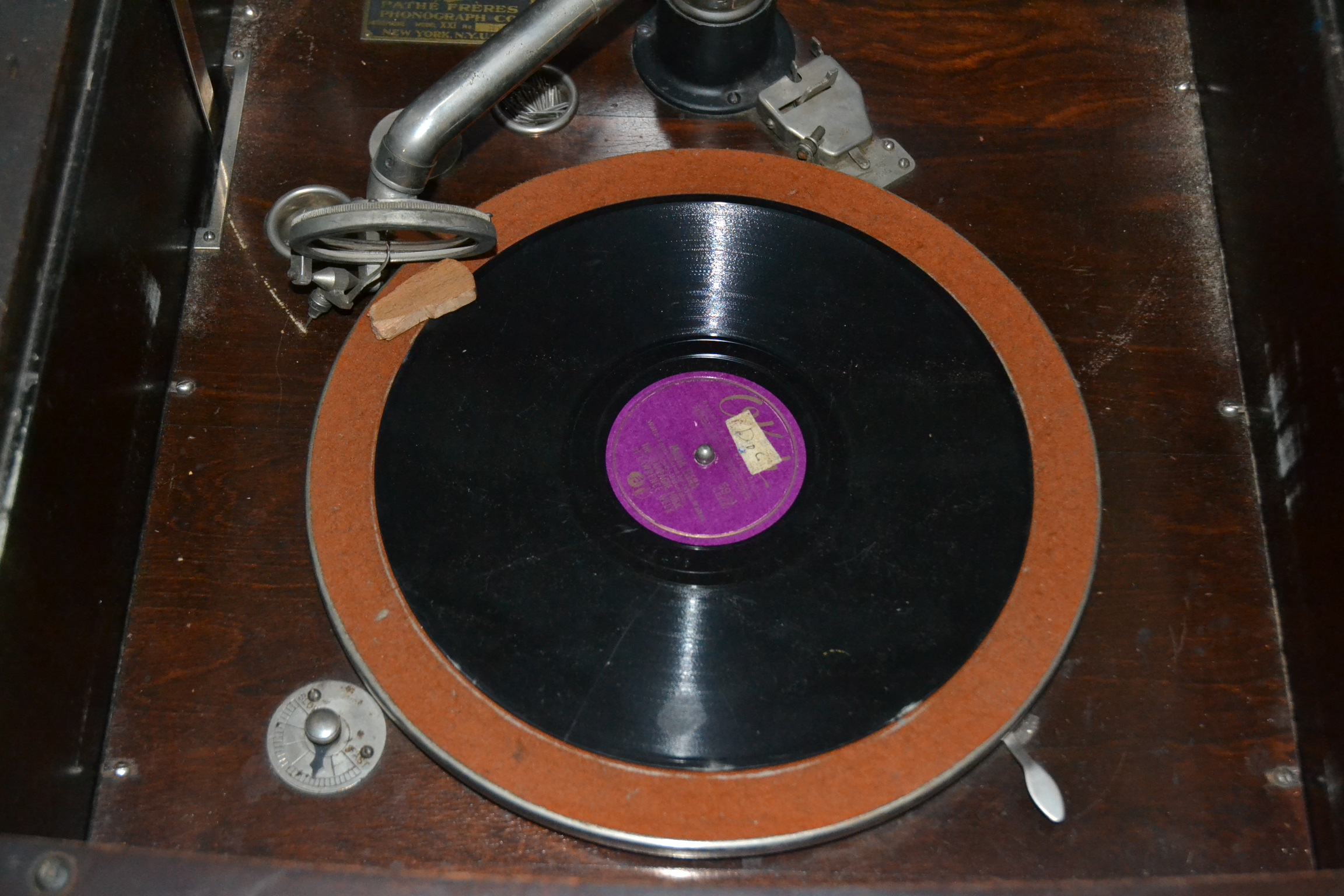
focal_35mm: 51
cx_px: 672
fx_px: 1904
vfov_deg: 26.5
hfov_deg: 38.9
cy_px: 448
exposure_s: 1/60
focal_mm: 34
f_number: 4
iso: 2800
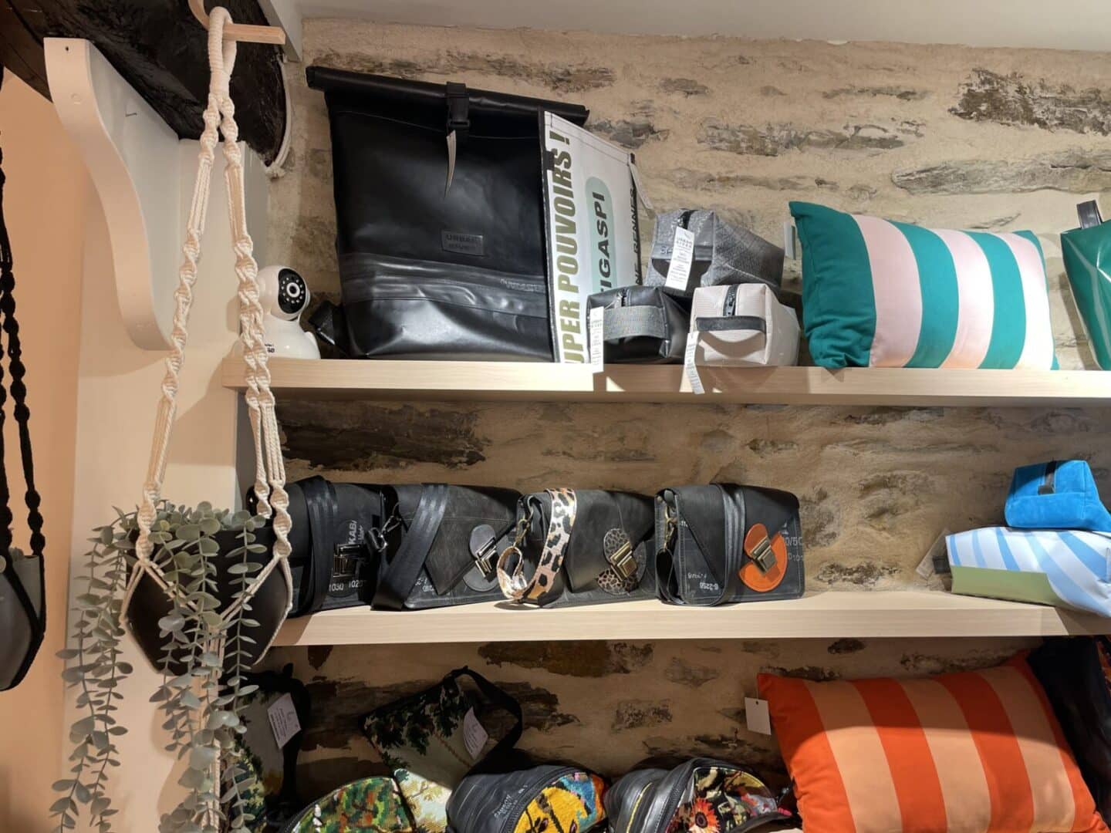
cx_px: 556
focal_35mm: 26
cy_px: 416
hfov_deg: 67.3
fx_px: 834
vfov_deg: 53.1
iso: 100
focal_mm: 4.2
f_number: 1.6
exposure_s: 1/100
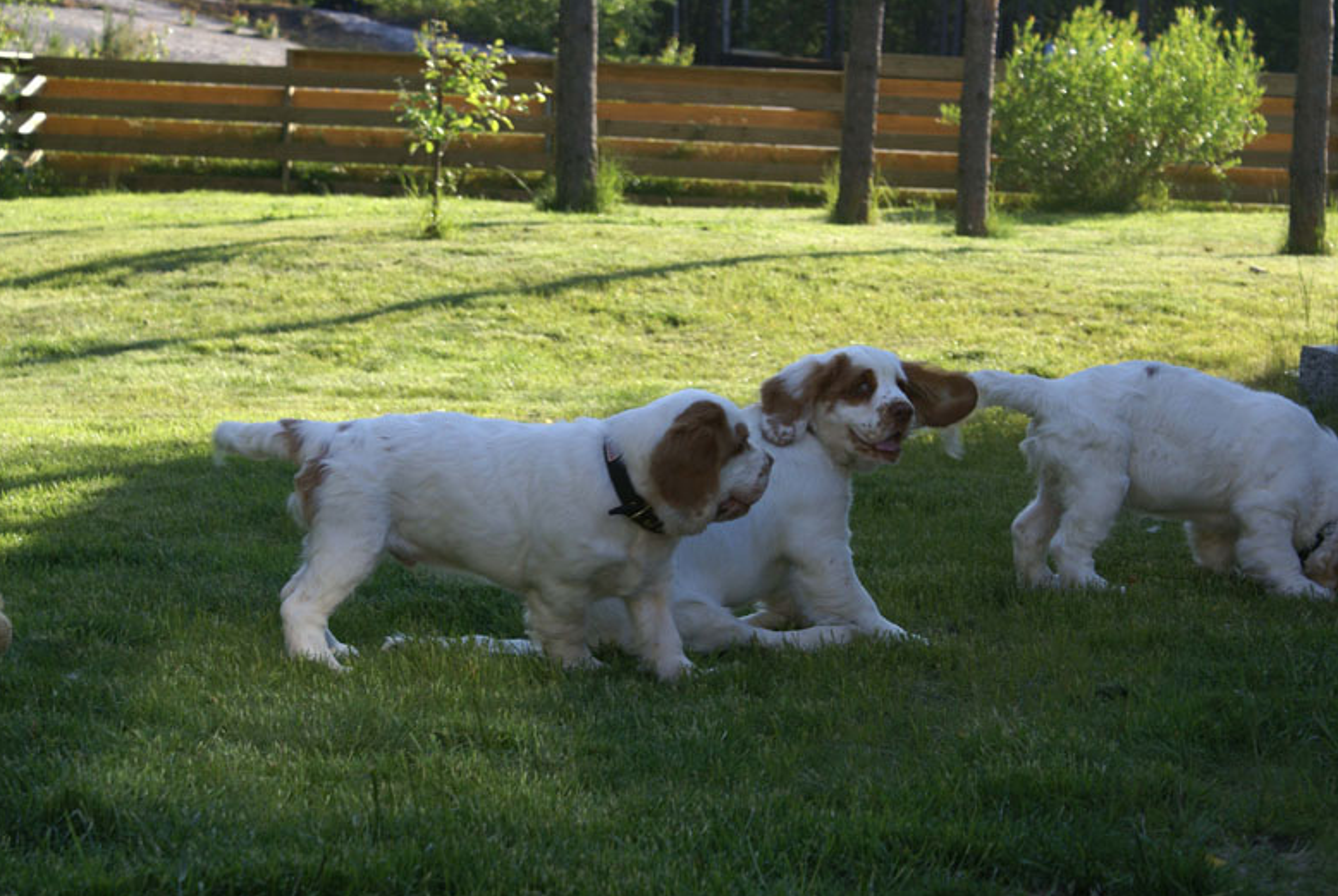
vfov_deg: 12.7
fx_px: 4019
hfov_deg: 18.9
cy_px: 457
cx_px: 666
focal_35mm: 108
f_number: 8
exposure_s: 1/125
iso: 100
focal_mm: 70
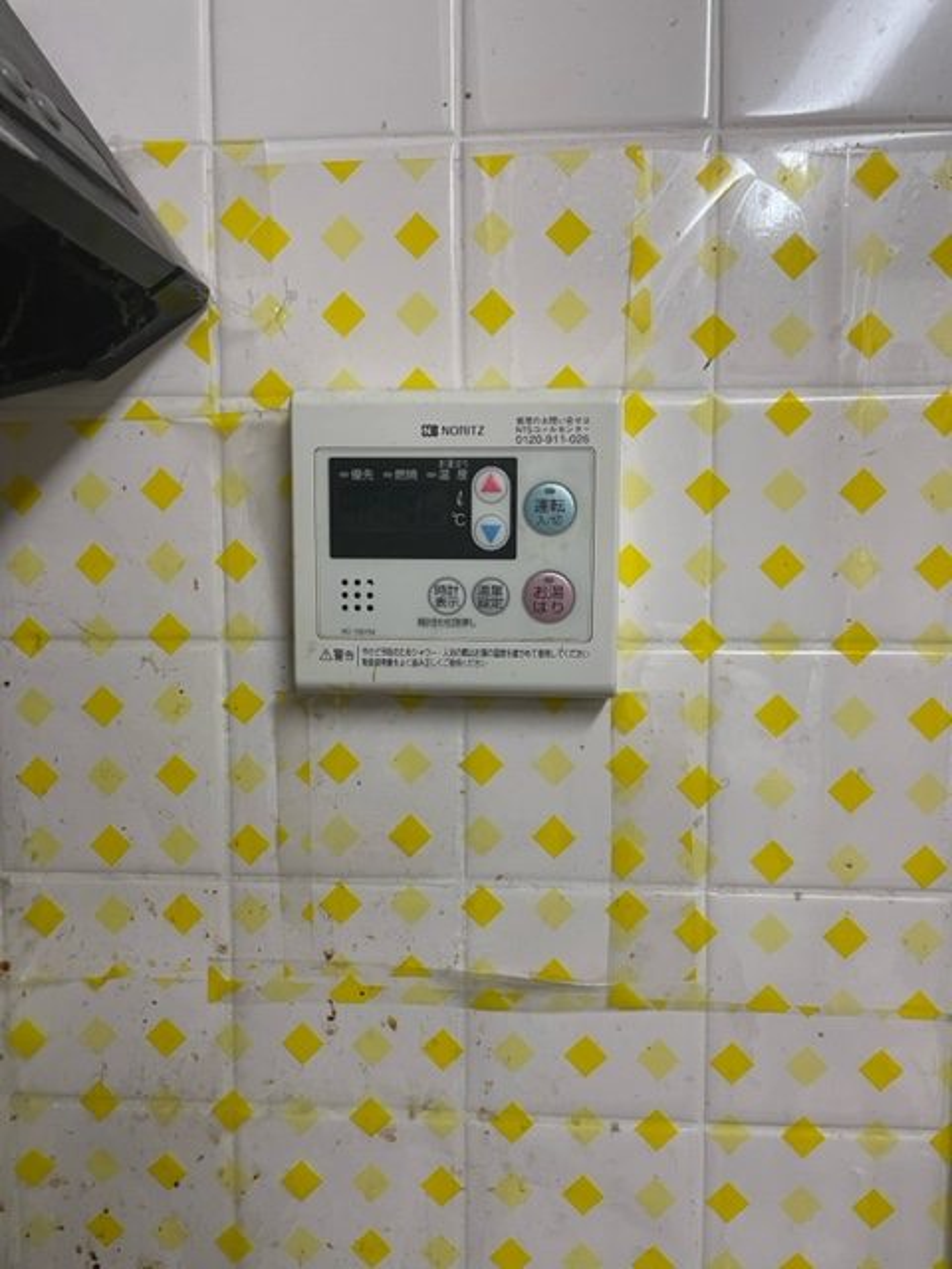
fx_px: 953
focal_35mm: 26
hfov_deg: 53.1
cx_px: 476
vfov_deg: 67.3
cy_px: 634
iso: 160
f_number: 1.6
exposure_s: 1/60
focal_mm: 4.2
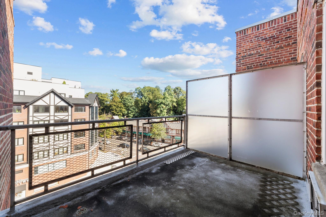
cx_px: 163
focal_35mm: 14
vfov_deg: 81.2
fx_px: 127
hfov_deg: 104.3
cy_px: 108
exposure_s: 1/80
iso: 250
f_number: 10
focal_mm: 14
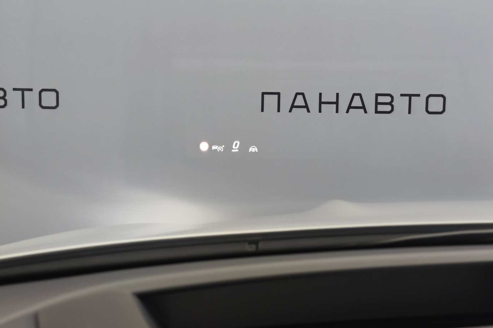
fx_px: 726
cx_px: 247
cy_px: 159
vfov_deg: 25.5
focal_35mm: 53
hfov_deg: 37.5
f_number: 1.85
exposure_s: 1/100
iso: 238
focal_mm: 7.1
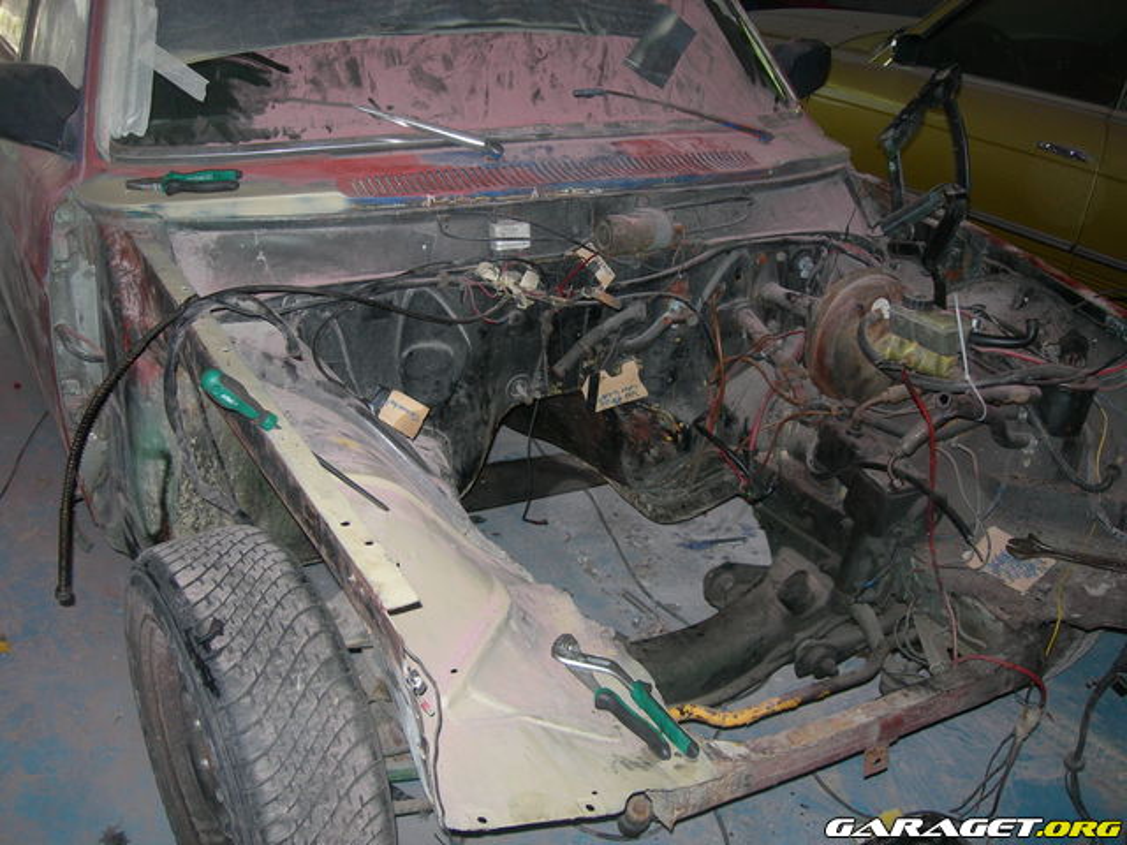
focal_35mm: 38
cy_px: 422
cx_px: 564
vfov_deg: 37.7
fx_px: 1237
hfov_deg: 49.0
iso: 124
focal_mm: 7.8
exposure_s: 1/60.1
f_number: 2.8
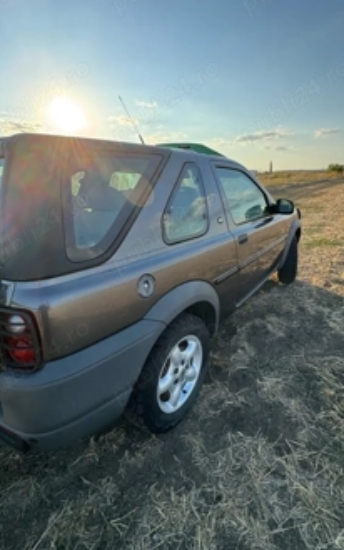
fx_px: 270
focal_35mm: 18
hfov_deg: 64.6
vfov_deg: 90.9
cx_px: 199
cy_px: 252
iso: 50
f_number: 2.2
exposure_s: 1/693
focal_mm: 2.22
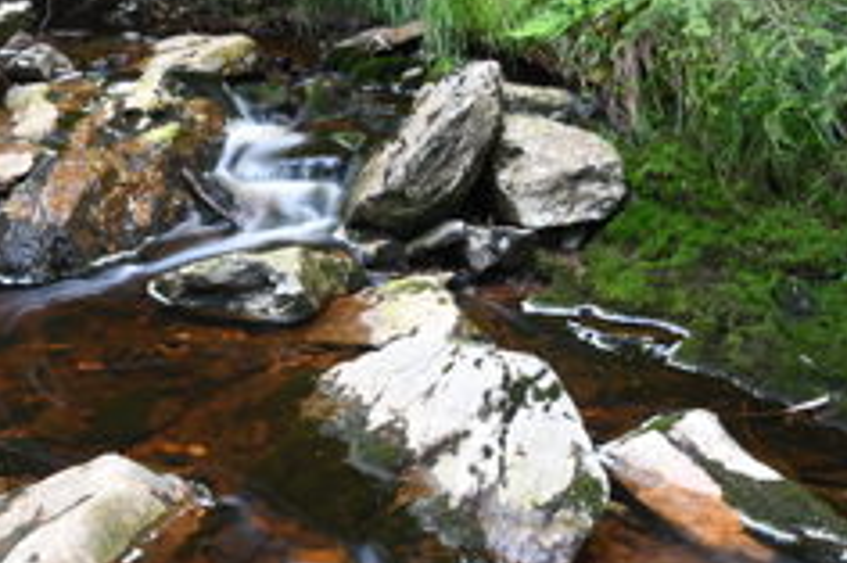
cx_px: 251
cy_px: 278
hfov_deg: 35.2
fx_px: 1317
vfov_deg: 24.2
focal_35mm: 56
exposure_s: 2
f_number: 10
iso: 100
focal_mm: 22
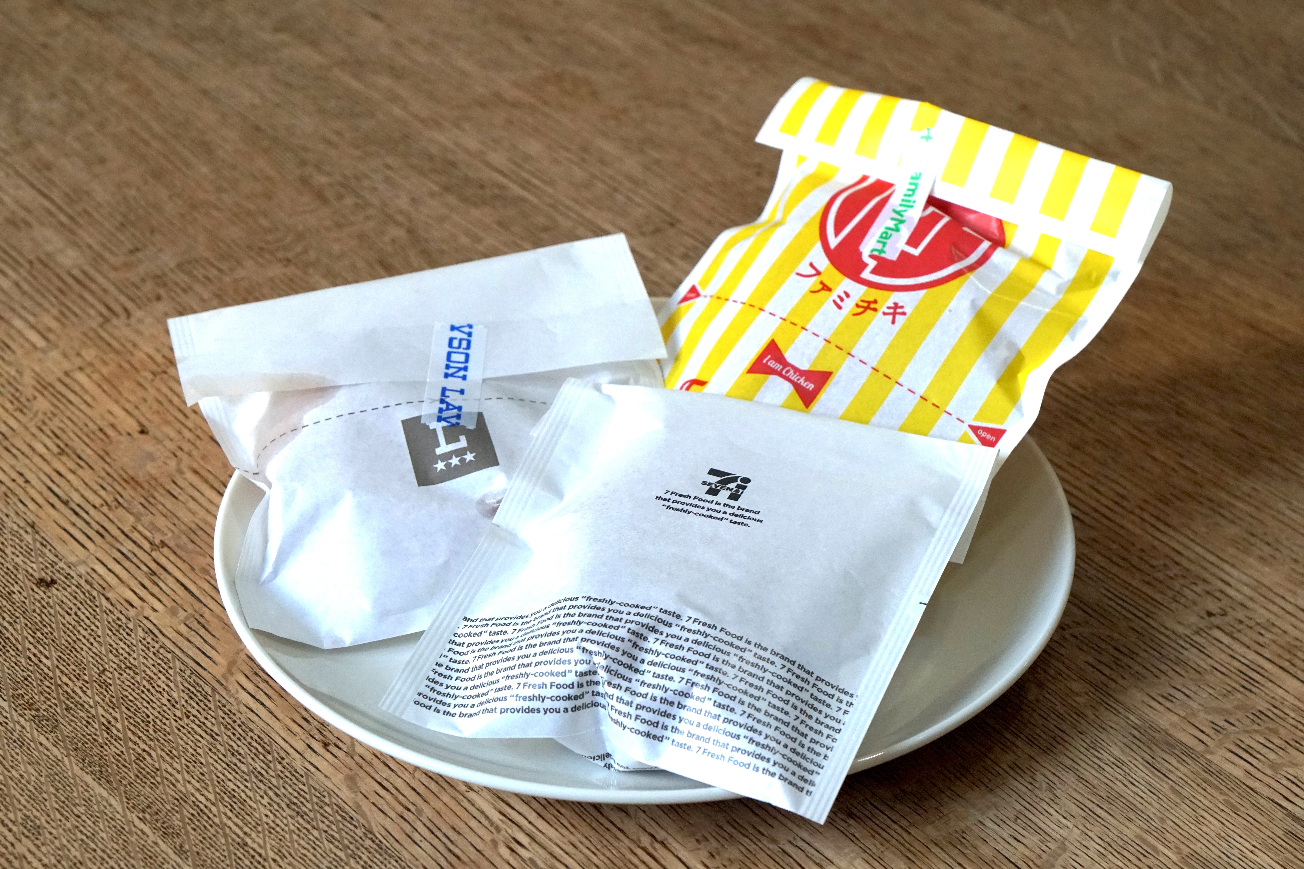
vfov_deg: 16.6
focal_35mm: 82
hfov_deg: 24.6
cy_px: 434
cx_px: 652
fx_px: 2988
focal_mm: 55
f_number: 7.1
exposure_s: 1/250
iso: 1600
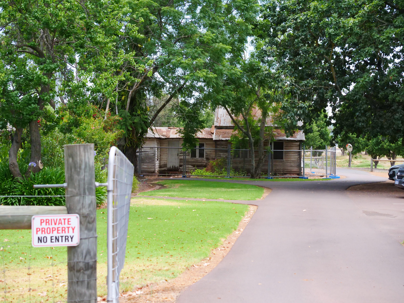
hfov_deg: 27.8
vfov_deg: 21.0
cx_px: 202
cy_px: 152
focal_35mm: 70
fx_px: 817
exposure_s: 1/2000
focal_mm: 35
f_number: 4.5
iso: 1250
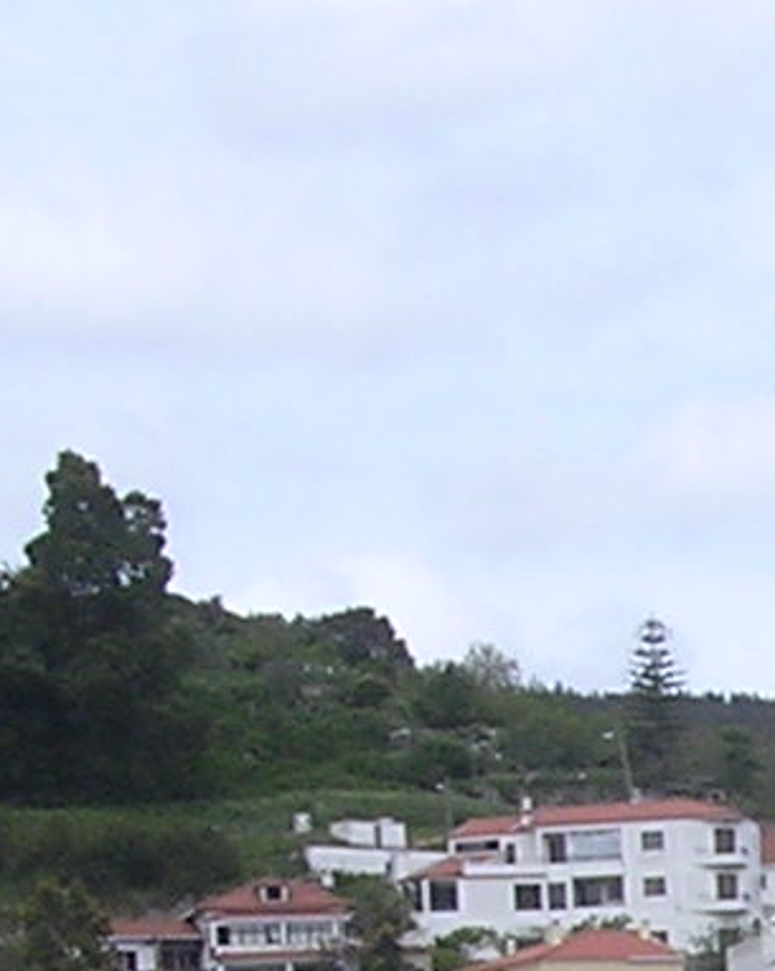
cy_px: 1540
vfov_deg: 9.4
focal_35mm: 199
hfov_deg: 7.5
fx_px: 5712
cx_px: 1431
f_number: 5.6
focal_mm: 5.8
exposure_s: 1/295
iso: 100
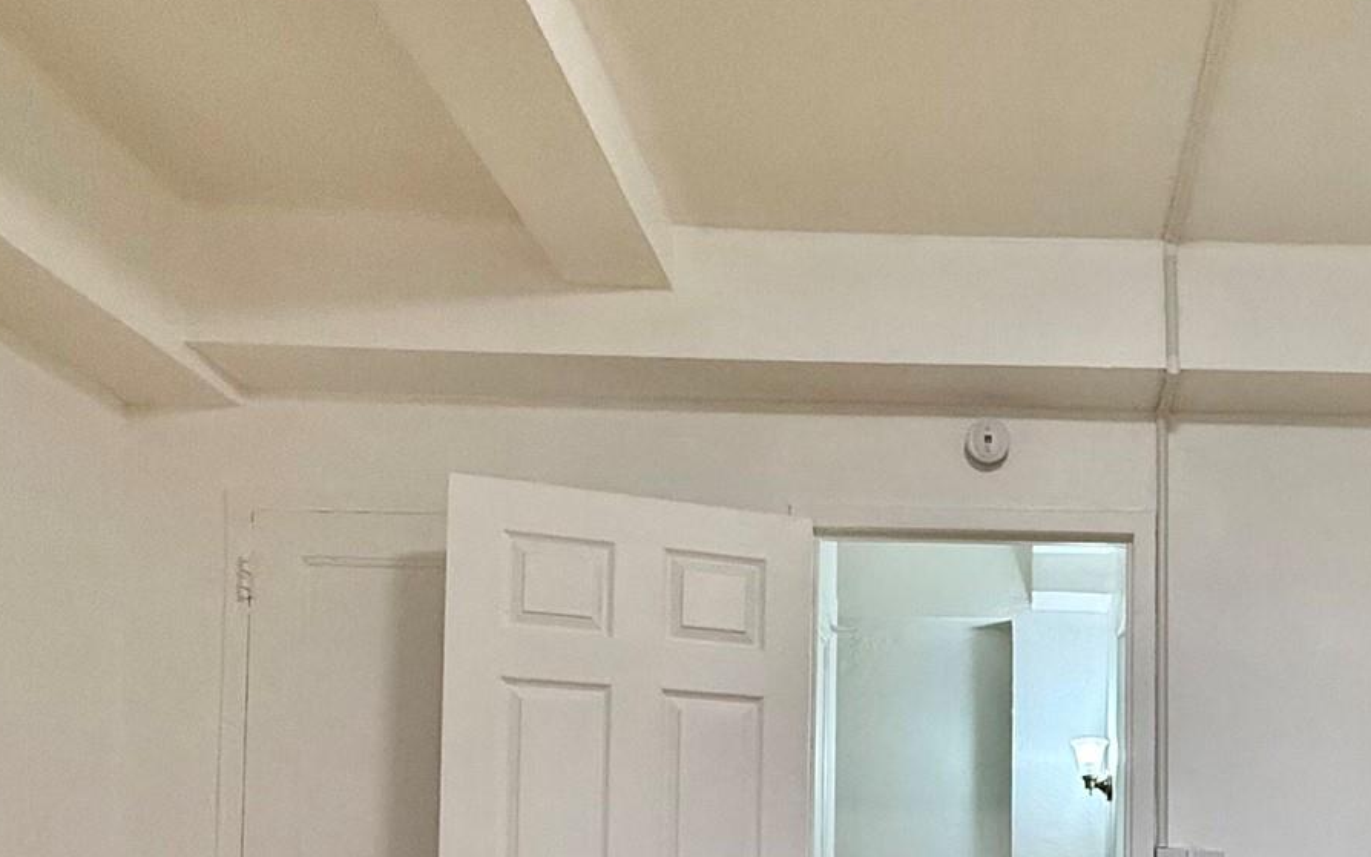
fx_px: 1271
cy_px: 908
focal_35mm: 34
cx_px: 1083
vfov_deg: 33.3
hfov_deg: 53.2
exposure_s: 1/120
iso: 250
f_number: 2.2
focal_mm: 2.22
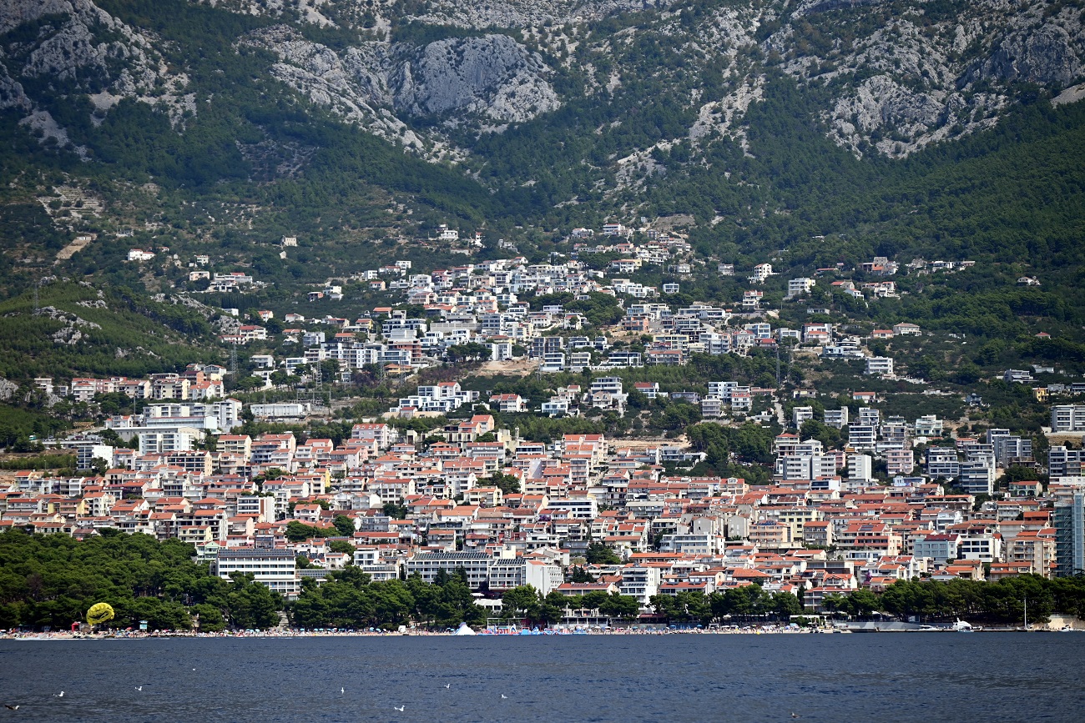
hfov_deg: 12.5
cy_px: 362
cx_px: 542
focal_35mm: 165
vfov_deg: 8.3
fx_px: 4973
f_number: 5.6
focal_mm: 165
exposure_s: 1/1000
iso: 140
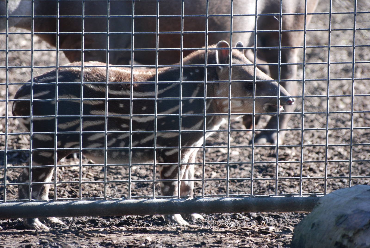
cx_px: 185
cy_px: 124
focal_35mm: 330
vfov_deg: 4.2
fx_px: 3396
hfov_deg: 6.2
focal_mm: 220
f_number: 5.3
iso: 200
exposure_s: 1/125
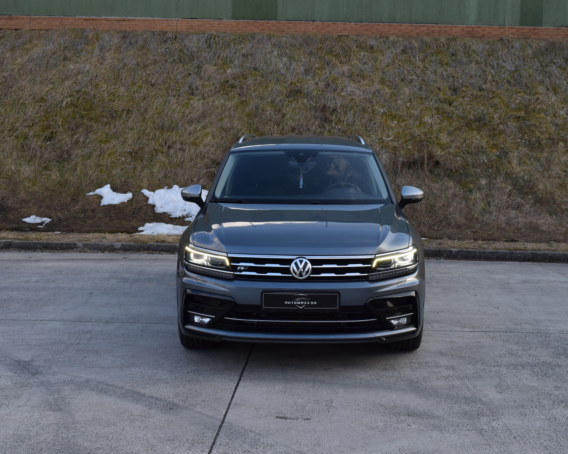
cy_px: 227
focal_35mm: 50
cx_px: 302
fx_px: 833
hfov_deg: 37.6
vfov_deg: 30.5
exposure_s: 1/250
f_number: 8
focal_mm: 29
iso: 400
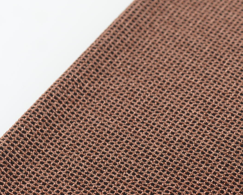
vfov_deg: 11.4
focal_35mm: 134
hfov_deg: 13.9
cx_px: 297
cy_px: 194
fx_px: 964
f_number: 4
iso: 100
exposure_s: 1/80
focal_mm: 50
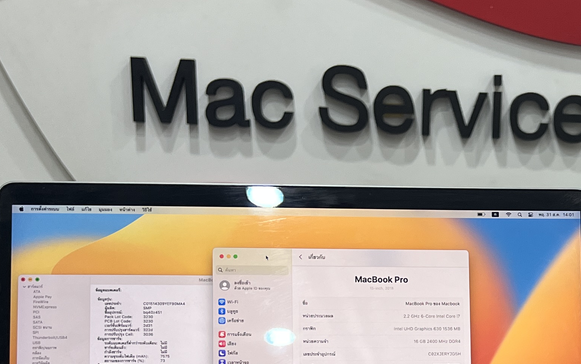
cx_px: 509
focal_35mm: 72
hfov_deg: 27.7
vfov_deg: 17.2
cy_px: 445
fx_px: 1140
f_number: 1.5
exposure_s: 1/106
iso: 125
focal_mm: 5.7
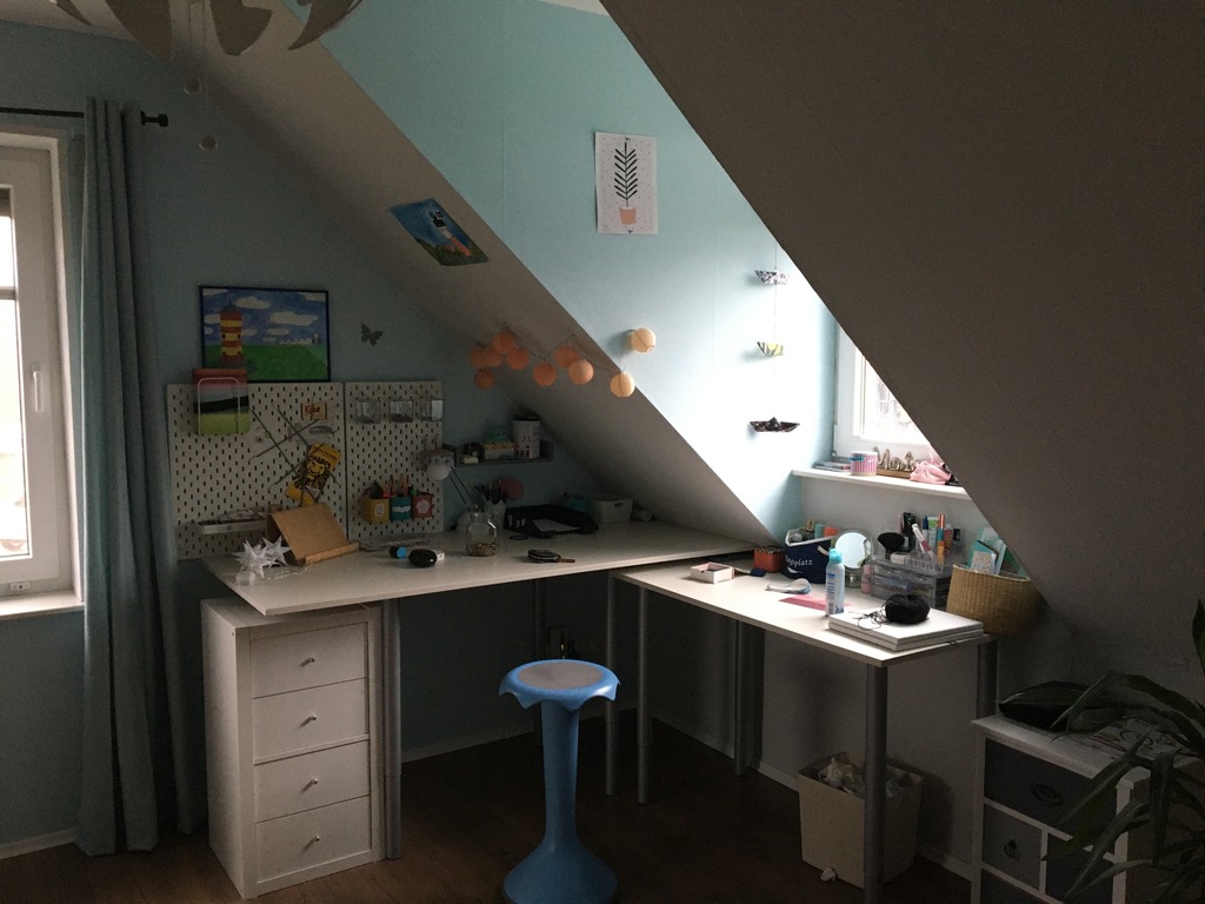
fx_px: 1010
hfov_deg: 61.7
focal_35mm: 29
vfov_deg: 48.2
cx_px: 602
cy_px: 452
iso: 200
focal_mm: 4.15
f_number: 2.2
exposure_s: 1/33
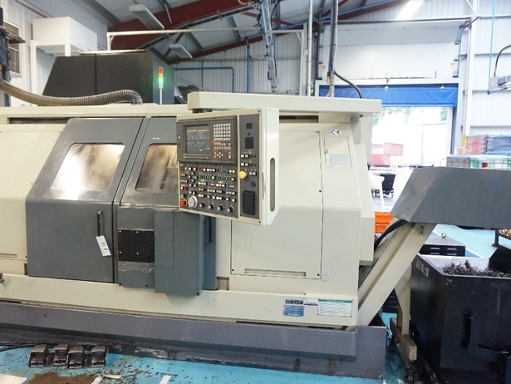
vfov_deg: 51.4
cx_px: 216
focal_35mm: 27
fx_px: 399
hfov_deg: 64.9
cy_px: 188
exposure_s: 1/125
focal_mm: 16
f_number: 3.5
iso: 3200
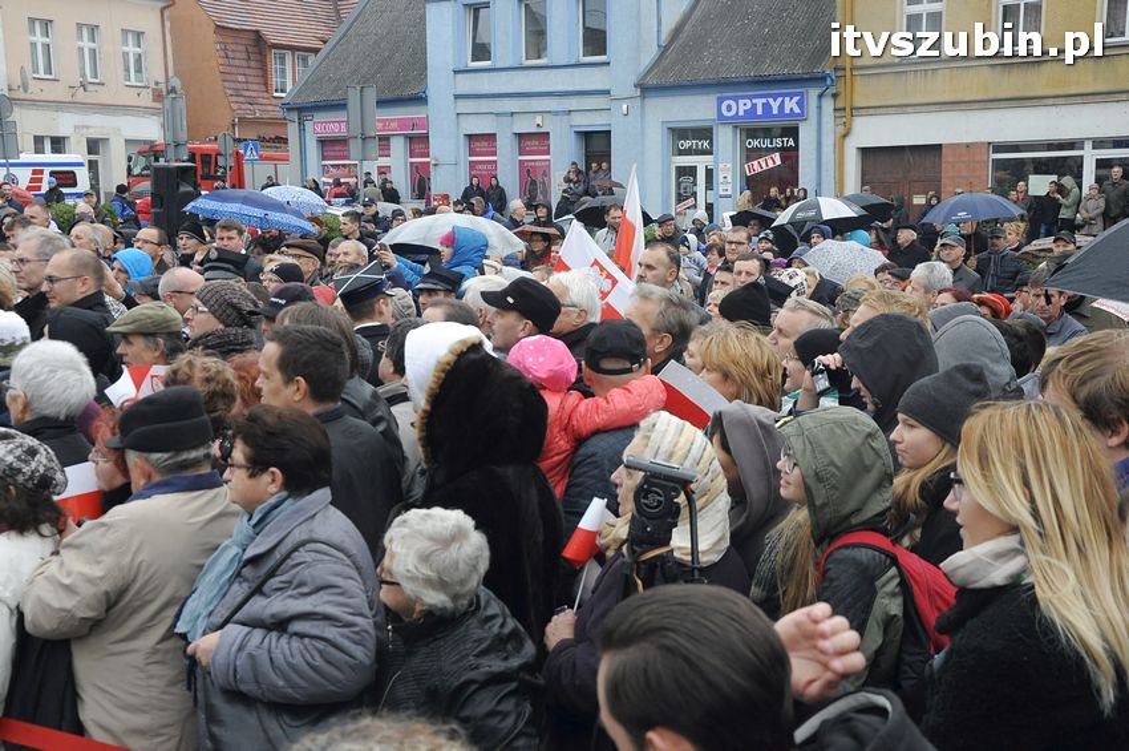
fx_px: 1598
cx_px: 564
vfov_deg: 26.4
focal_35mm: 51
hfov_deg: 38.9
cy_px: 376
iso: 800
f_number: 8
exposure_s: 1/250
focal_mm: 34
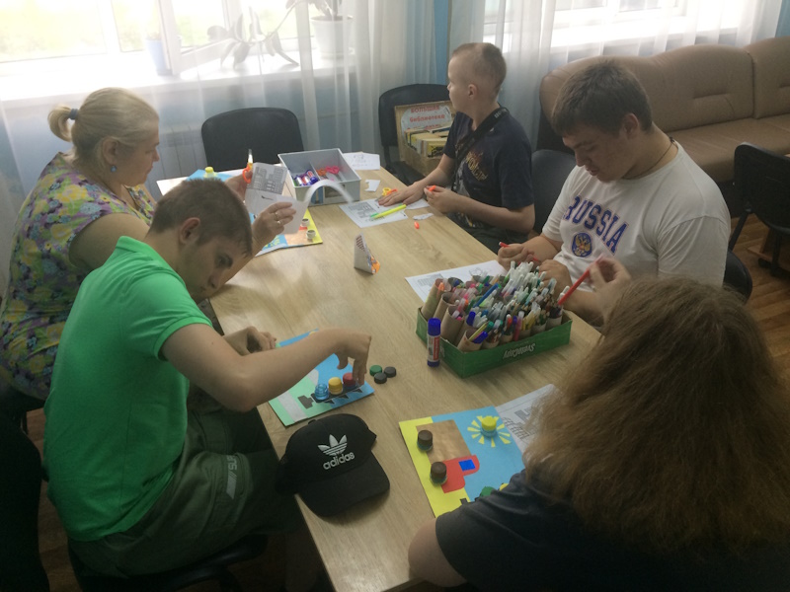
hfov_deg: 61.7
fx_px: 662
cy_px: 296
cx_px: 395
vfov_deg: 48.2
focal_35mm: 29
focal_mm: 4.15
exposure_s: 1/33
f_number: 2.2
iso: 100
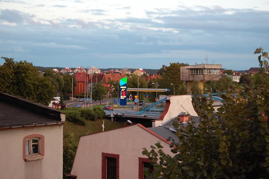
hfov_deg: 24.6
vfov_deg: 16.5
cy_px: 90
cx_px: 134
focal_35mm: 82
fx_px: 616
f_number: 5.6
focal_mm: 55
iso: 450
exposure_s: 1/30
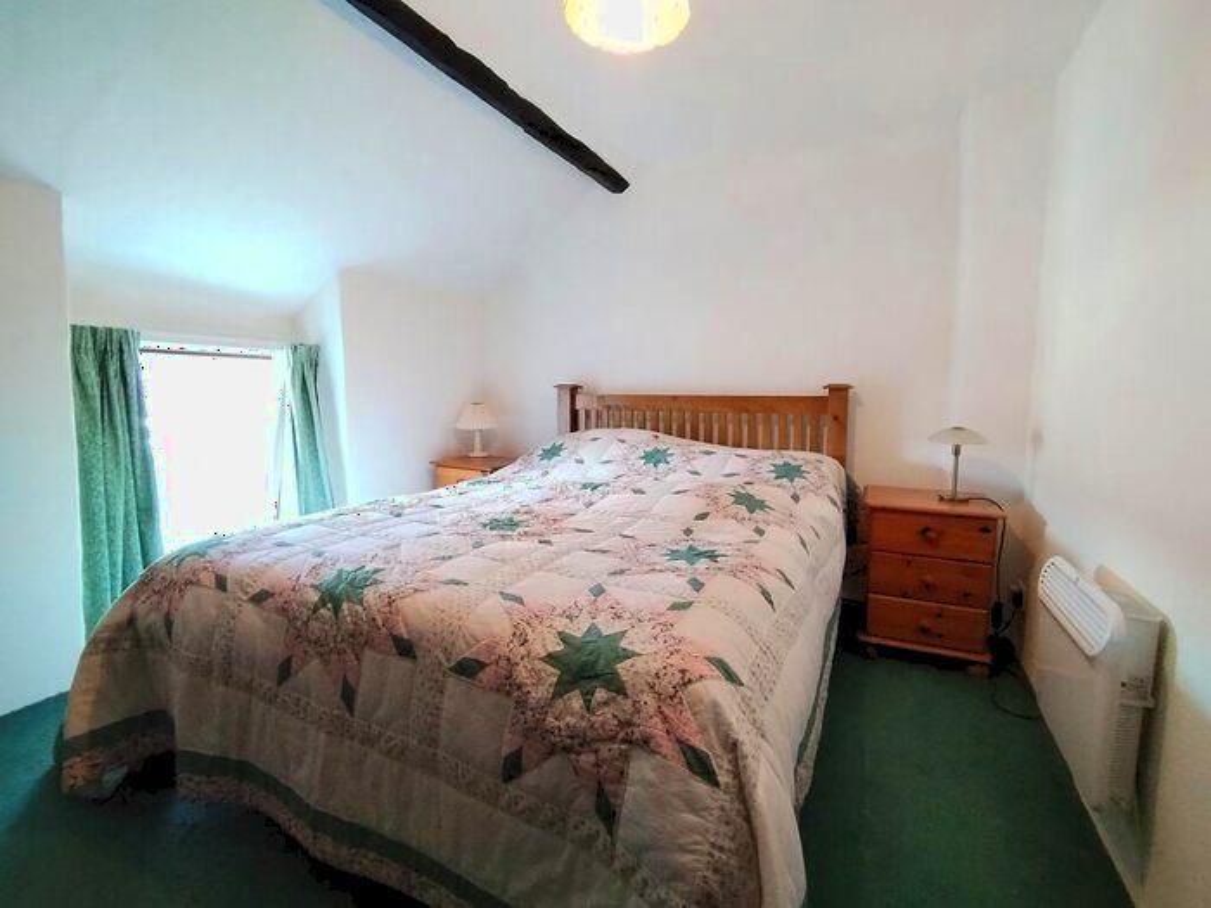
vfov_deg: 74.7
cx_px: 606
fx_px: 595
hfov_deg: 91.0
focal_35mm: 17
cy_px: 454
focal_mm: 1.42
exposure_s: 1/50
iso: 476
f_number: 2.2
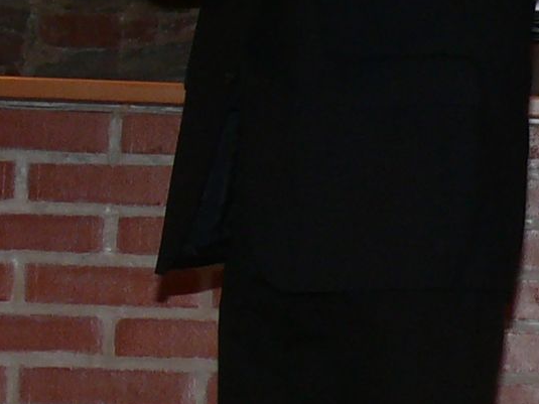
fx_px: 5667
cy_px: -309
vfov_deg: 4.1
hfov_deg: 5.4
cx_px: 385
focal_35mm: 364
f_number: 4
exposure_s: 1/30
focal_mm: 12.9
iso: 100
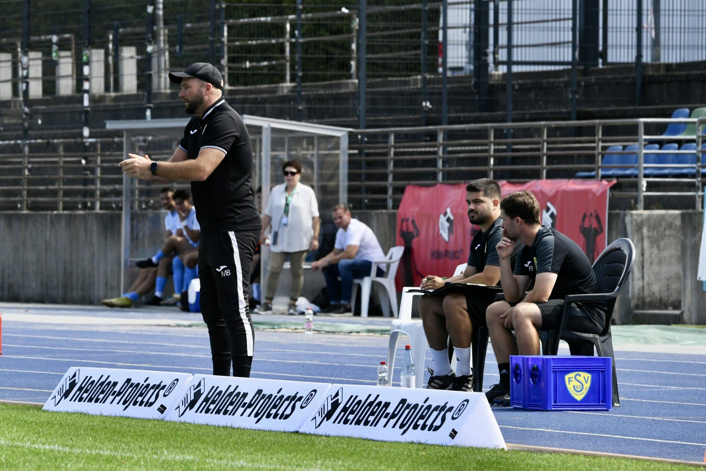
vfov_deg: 5.1
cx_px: 353
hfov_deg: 7.6
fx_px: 5294
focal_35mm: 270
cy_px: 236
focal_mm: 270
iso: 2000
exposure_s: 1/1600
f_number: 11
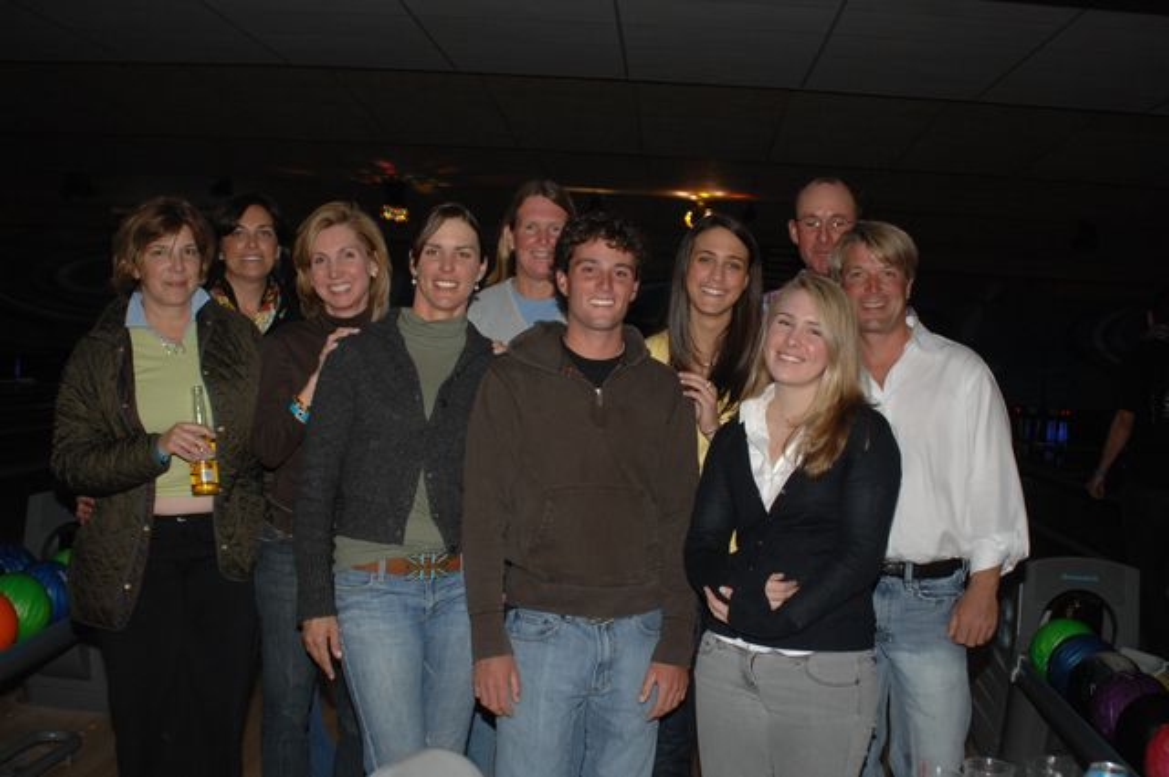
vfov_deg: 31.8
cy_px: 388
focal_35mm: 42
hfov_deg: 46.5
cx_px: 584
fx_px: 1362
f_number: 3.5
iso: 400
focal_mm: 28
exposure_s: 1/125
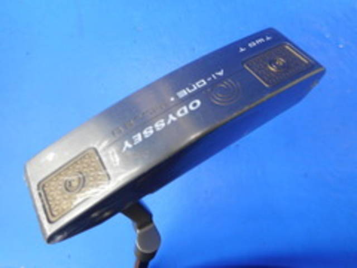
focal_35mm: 25
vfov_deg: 54.9
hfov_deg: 69.4
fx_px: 258
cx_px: 178
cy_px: 134
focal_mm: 4.5
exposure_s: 1/30
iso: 140
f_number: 3.7
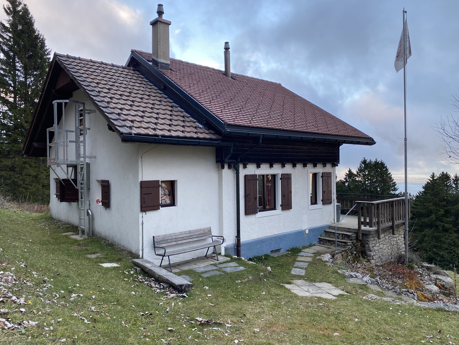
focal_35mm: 26
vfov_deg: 53.1
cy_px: 172
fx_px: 345
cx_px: 230
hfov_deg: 67.3
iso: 50
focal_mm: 4.25
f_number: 1.8
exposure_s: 1/121
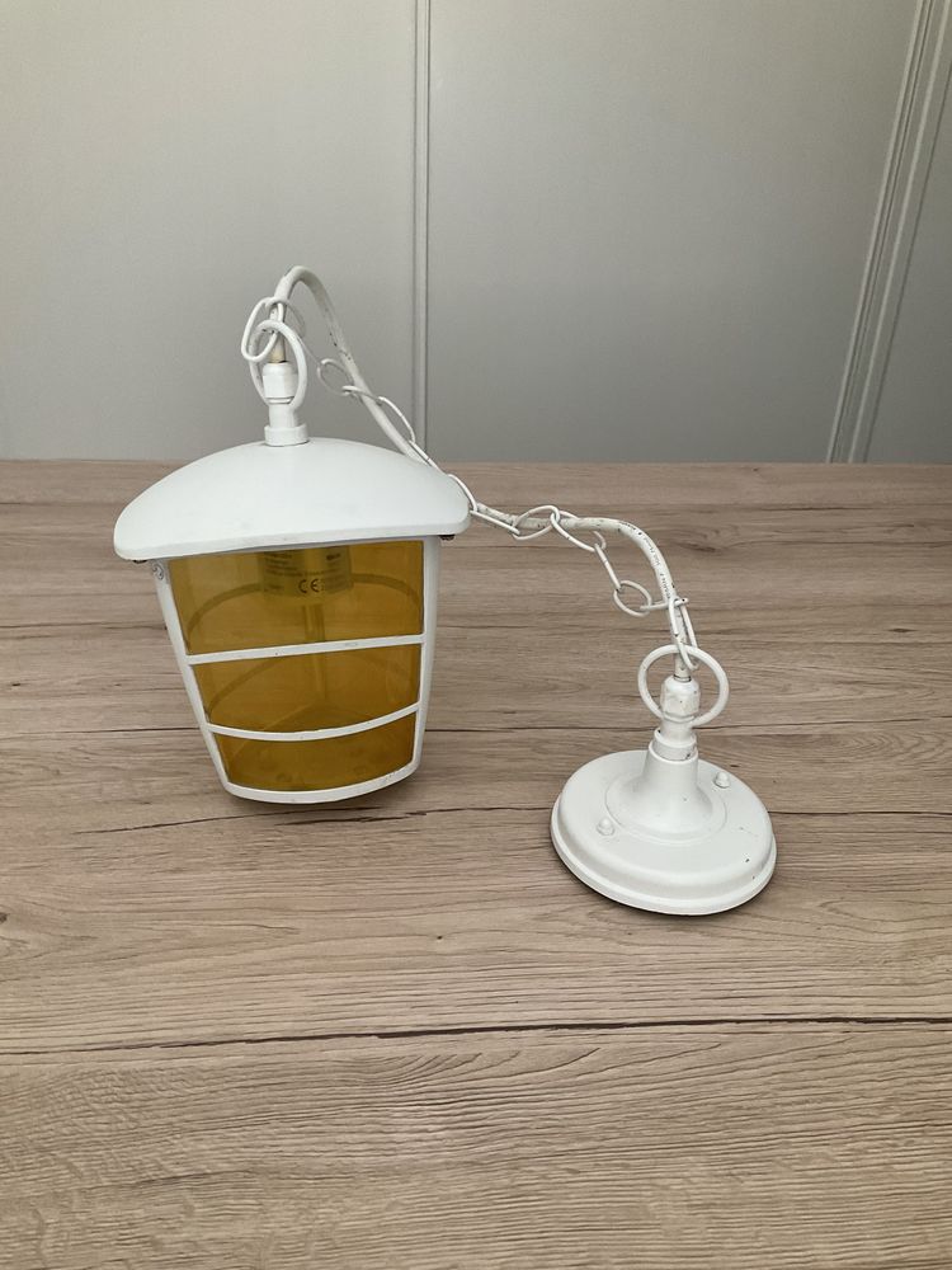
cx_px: 476
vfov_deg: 61.7
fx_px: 1063
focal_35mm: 29
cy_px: 635
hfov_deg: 48.2
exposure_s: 1/60
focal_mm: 3
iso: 125
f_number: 1.8
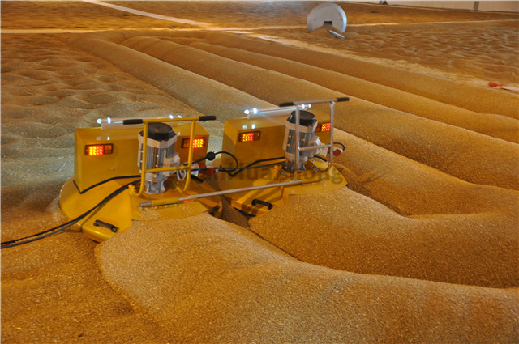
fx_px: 562
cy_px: 172
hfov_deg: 49.6
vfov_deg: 34.1
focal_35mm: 39
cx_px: 260
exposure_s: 1/10
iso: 800
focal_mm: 26
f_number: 4
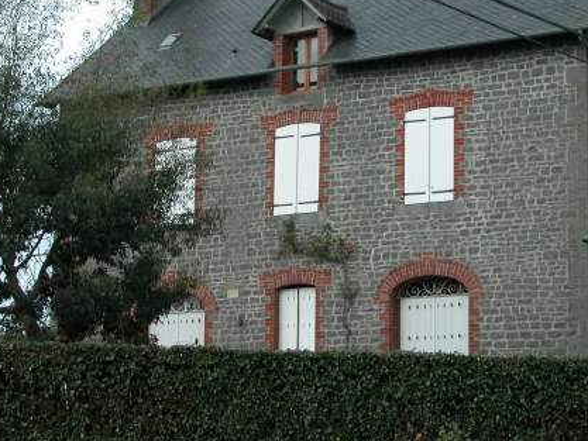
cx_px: 393
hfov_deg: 18.2
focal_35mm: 108
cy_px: 162
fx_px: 1835
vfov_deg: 13.7
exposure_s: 1/214
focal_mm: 16.8
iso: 100
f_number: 5.2
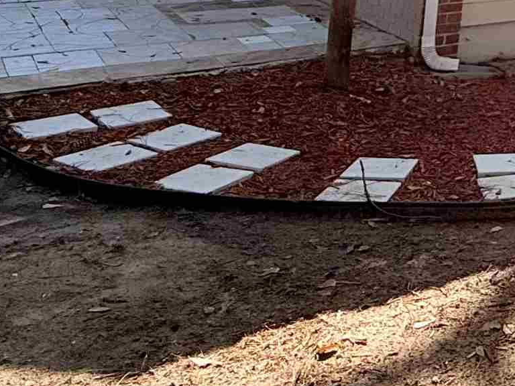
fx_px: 833
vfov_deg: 21.1
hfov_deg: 27.2
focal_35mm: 56
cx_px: 714
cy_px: -228
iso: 64
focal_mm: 2.22
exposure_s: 1/1235
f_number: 2.2
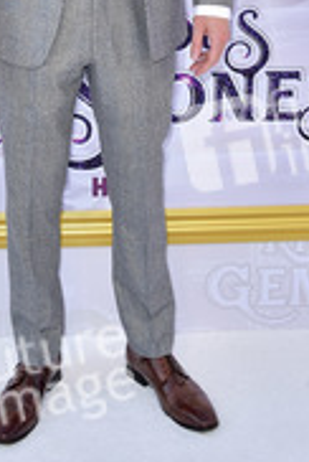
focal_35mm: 79
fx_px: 1013
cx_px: 80
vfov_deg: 24.5
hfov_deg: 17.2
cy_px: 5
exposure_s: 1/250
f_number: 7.1
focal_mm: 36
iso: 320
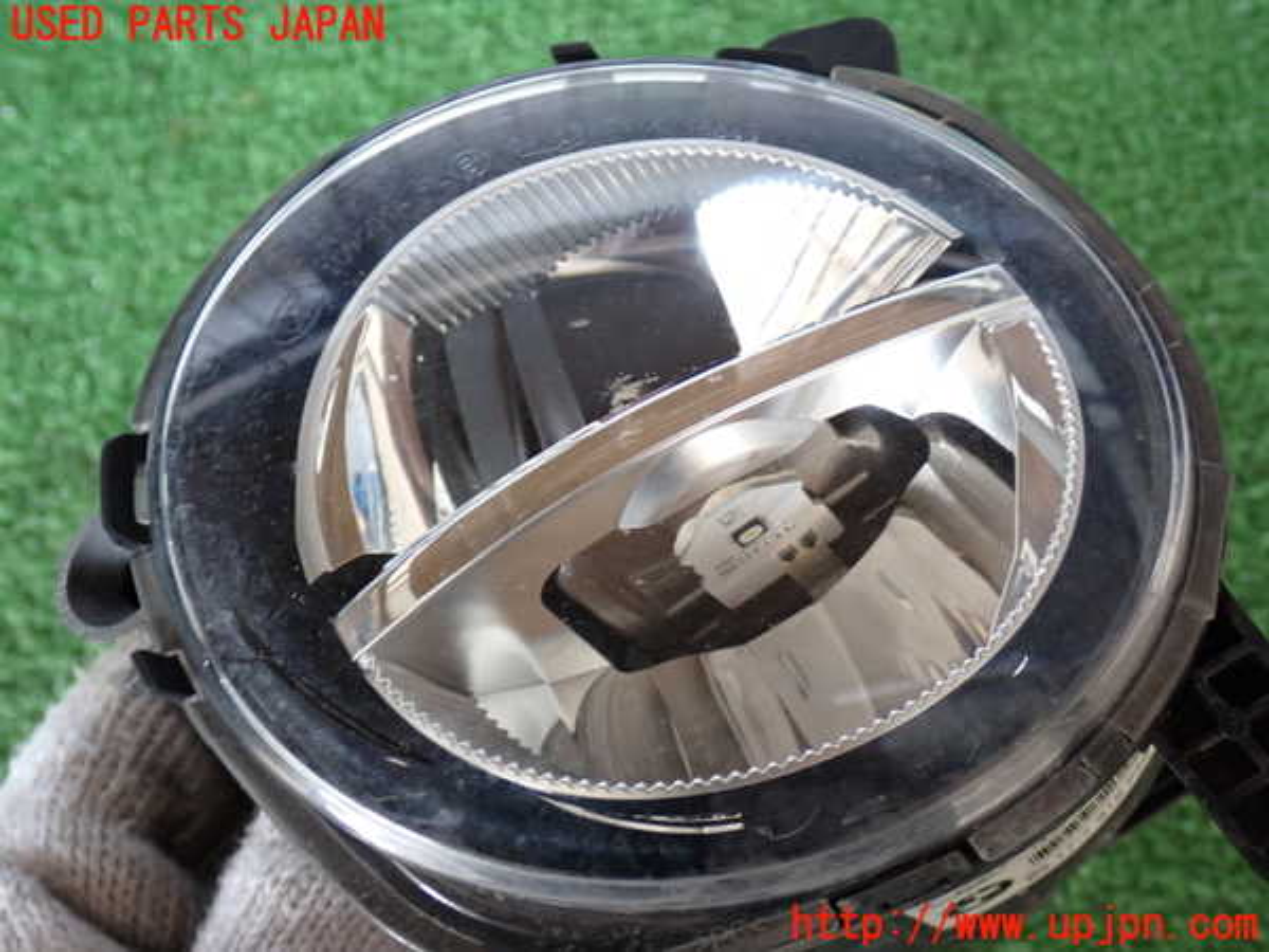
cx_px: 634
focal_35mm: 41
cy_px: 476
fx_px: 1503
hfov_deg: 45.8
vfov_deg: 35.1
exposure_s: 1/40
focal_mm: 7.31
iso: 250
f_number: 2.8
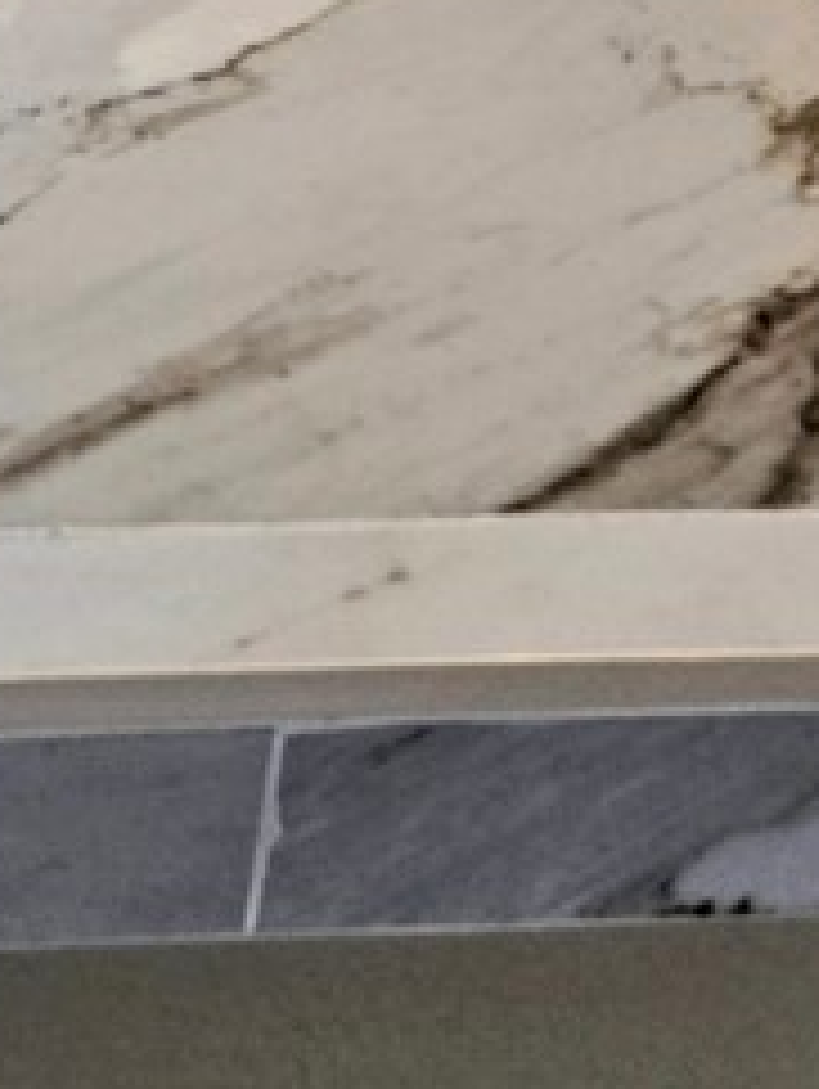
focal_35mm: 97
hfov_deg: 13.9
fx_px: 3055
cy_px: -711
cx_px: -574
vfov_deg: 17.4
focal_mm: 5.4
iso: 160
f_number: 1.8
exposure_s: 1/120
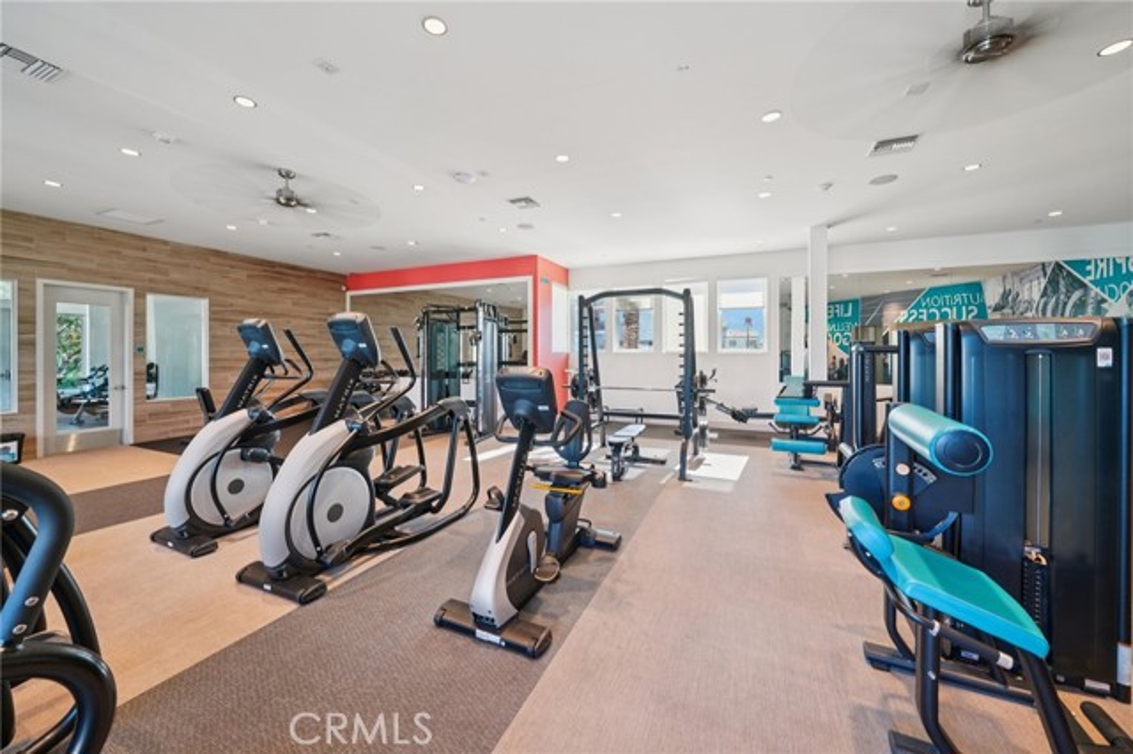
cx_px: 566
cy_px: 377
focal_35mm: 13
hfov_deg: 108.4
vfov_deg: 85.4
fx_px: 409
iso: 400
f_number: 8
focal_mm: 13
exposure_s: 1/25
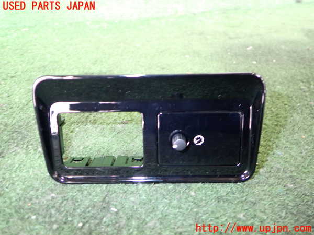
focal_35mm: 30
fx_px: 272
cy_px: 118
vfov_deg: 46.8
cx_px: 157
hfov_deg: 60.0
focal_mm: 5.4
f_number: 2.3
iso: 800
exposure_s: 1/25
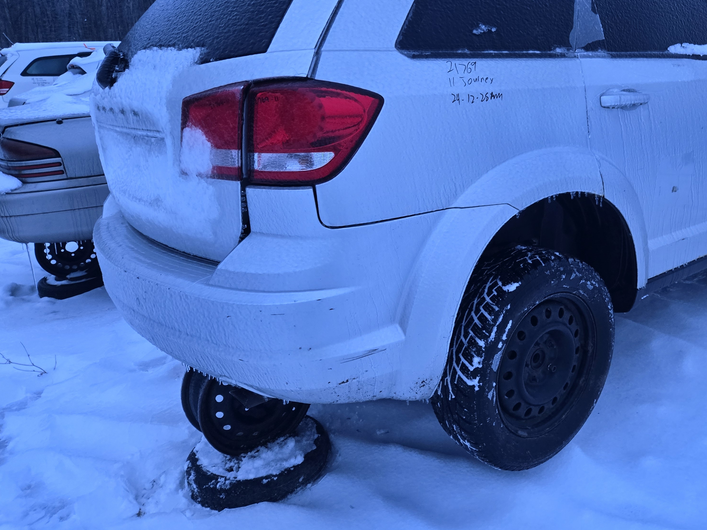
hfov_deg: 57.3
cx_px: 463
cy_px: 191
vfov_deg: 45.0
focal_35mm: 31
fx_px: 633
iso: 320
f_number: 1.8
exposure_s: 1/120
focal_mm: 5.4
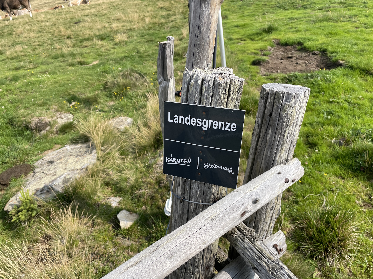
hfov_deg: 67.3
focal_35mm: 26
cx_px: 186
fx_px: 280
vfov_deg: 53.1
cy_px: 140
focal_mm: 4.2
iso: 32
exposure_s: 1/2398
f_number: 1.6
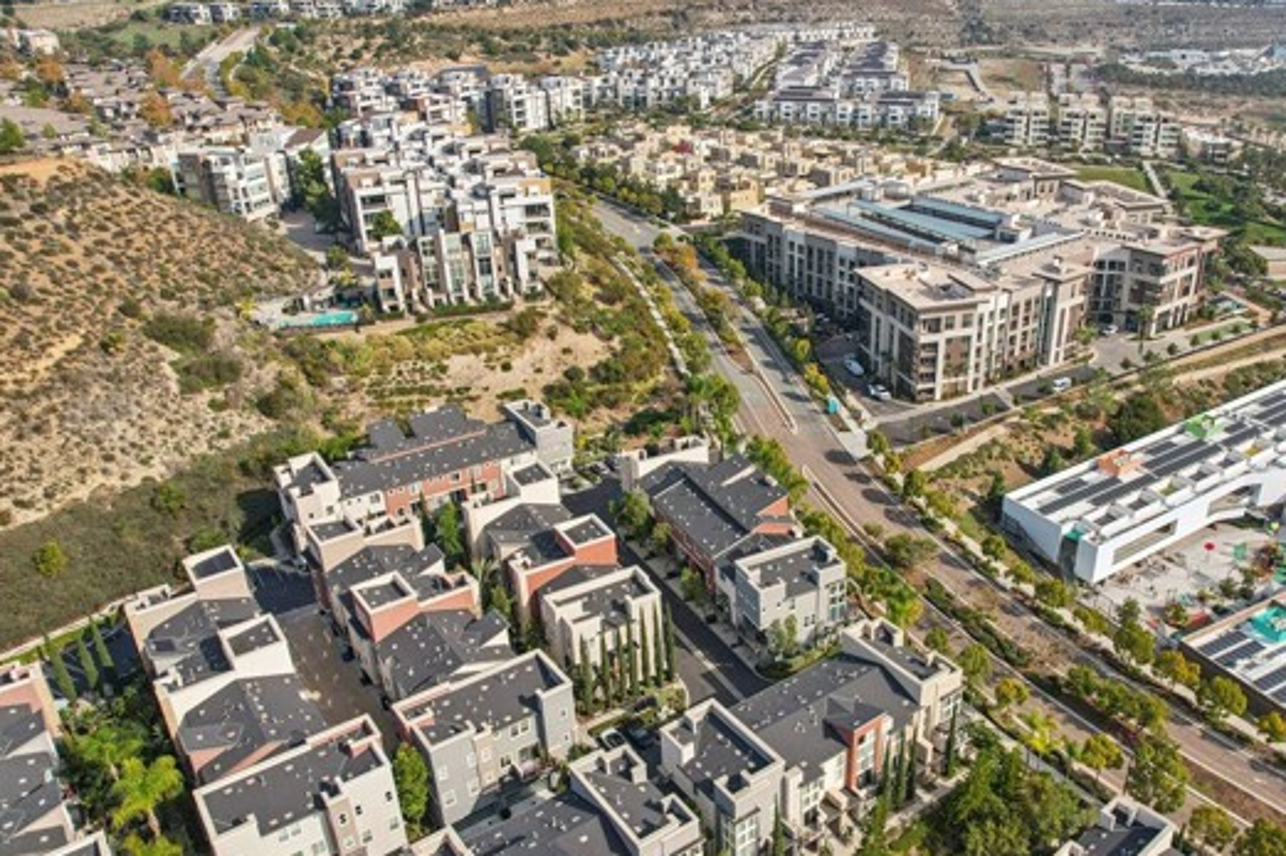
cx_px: 750
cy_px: 449
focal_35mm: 27
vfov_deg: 47.9
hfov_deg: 66.9
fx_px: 964
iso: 160
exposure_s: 1/2000
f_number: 2.8
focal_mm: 8.4
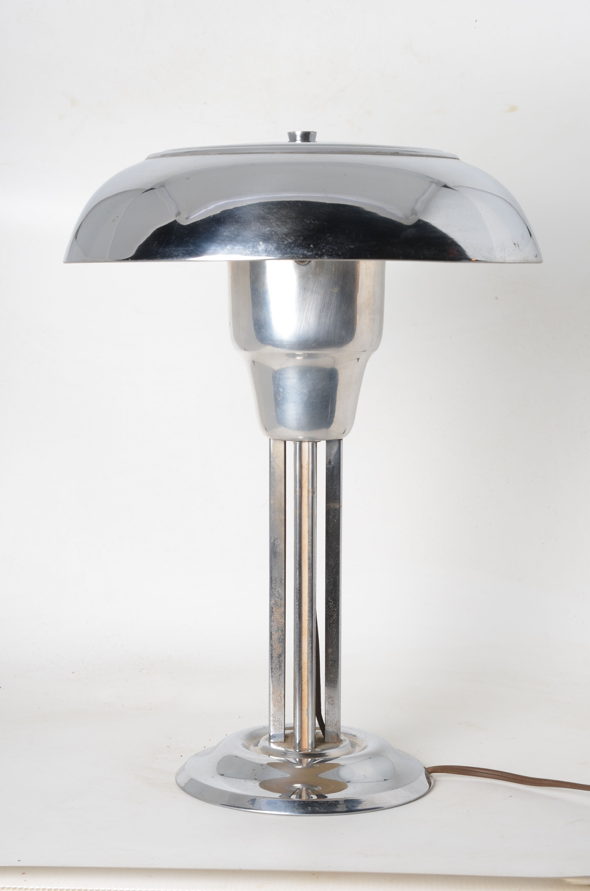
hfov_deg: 18.1
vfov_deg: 27.0
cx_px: 295
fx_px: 1852
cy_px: 446
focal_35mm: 75
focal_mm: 50
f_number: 11
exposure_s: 1/125
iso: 100
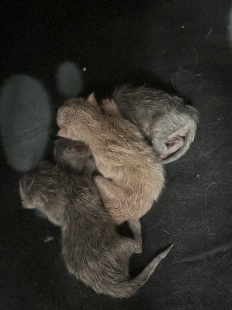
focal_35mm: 48
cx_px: 116
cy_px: 155
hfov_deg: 30.3
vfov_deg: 39.7
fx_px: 429
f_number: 1.78
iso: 2500
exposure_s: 1/14
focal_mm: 6.86
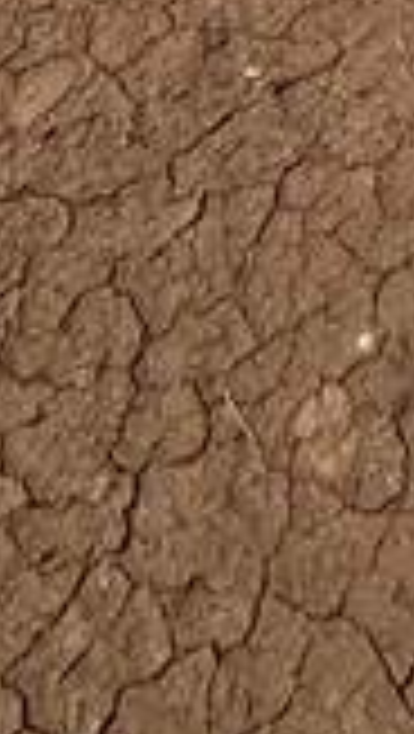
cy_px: -1076
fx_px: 1752
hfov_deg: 12.6
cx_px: 670
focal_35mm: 90
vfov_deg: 14.4
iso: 50
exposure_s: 1/2985
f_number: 2.2
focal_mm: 2.22
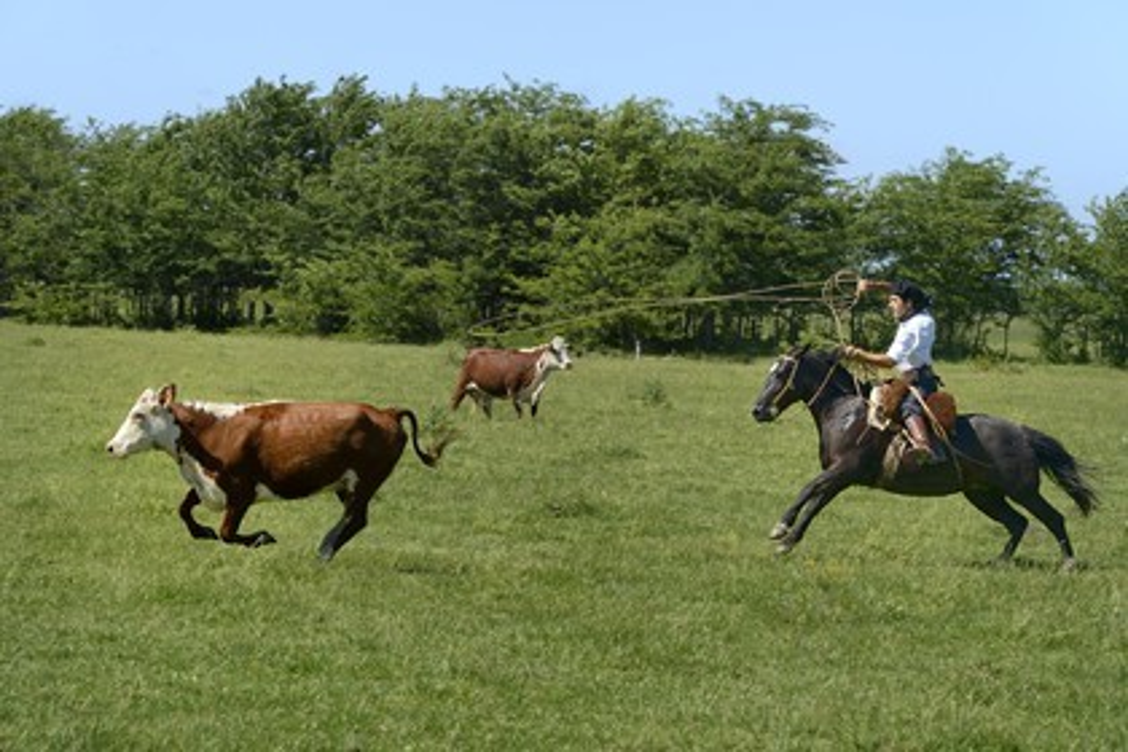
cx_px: 564
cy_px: 376
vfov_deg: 9.1
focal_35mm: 150
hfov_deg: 13.7
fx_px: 4700
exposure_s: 1/800
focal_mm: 150
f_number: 10
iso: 400
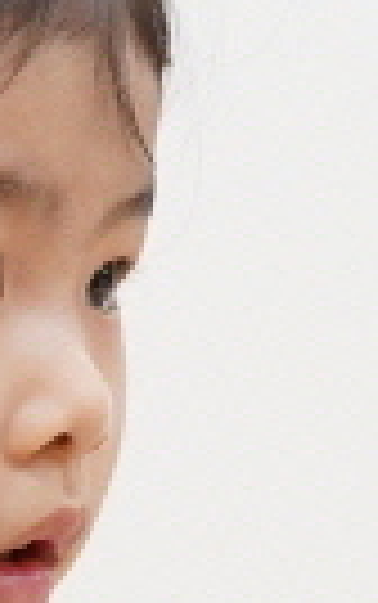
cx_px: -72
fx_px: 4540
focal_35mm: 276
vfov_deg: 7.5
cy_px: 709
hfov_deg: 4.8
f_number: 5.6
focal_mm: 28
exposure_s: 1/50
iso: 2500
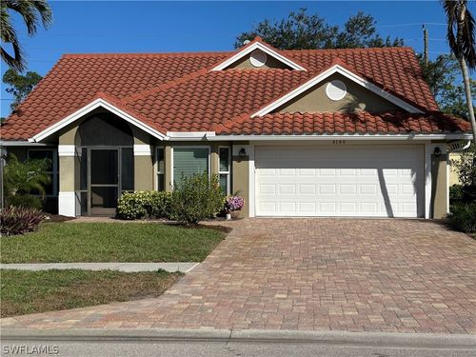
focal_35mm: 48
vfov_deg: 30.3
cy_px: 178
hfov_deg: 39.7
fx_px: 660
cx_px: 238
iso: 64
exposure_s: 1/8197
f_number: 1.78
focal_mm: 6.86
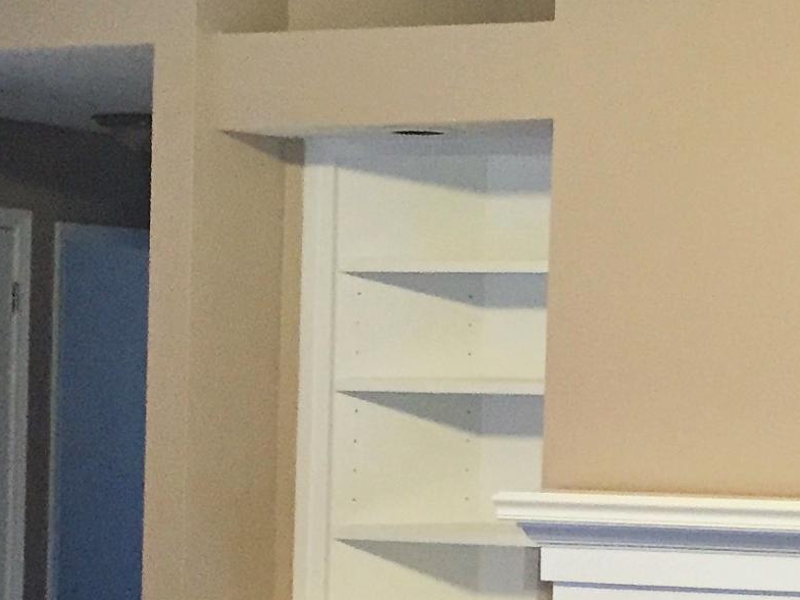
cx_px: 904
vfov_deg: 13.3
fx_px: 2565
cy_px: 330
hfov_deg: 17.1
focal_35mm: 111
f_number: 2.2
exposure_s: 1/30
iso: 250
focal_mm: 4.15
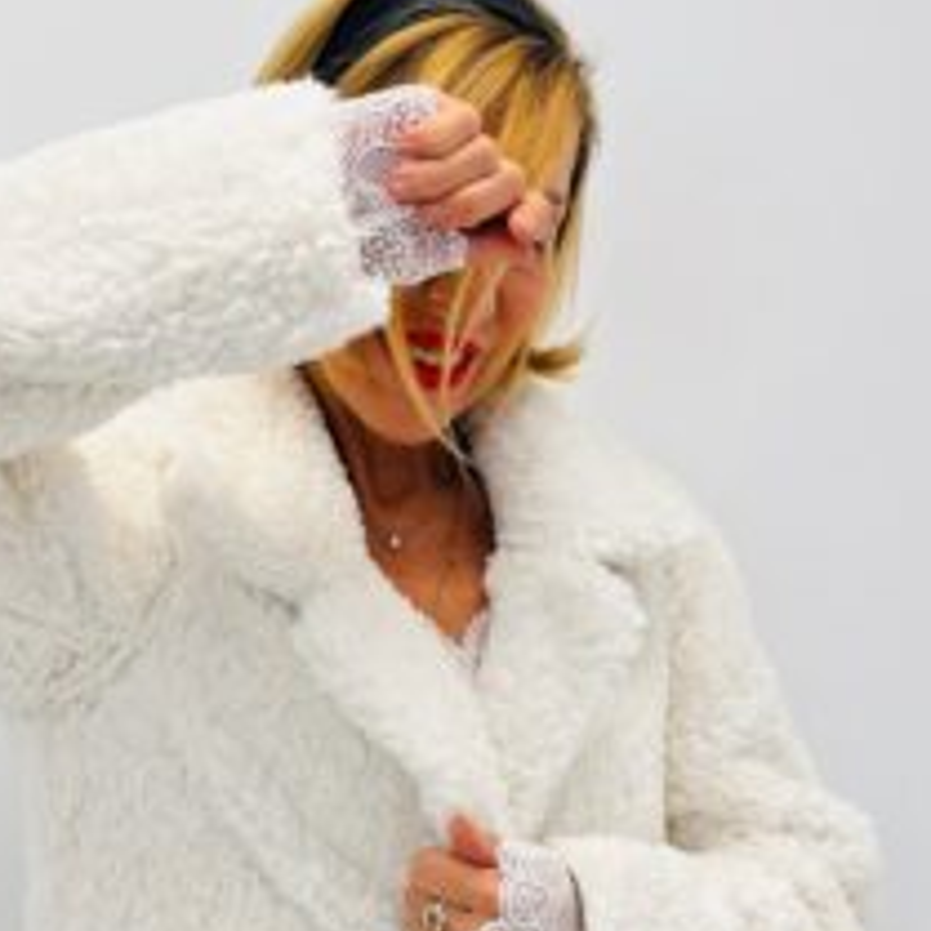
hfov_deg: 27.3
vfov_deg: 26.9
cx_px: 396
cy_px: 697
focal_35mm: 63
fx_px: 1917
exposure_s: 1/289
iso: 50
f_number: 1.6
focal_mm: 5.96
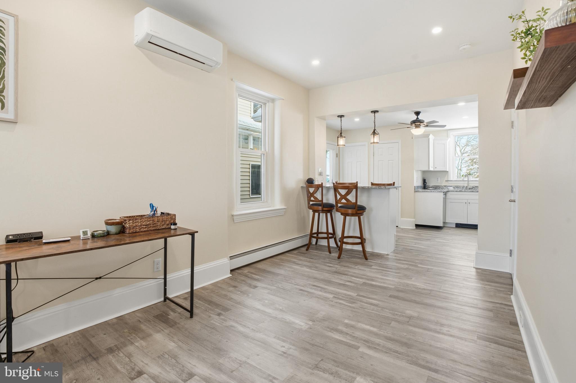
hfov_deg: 96.8
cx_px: 288
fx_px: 256
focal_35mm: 16
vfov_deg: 73.7
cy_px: 192
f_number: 8
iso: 400
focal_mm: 16
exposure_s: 1/400
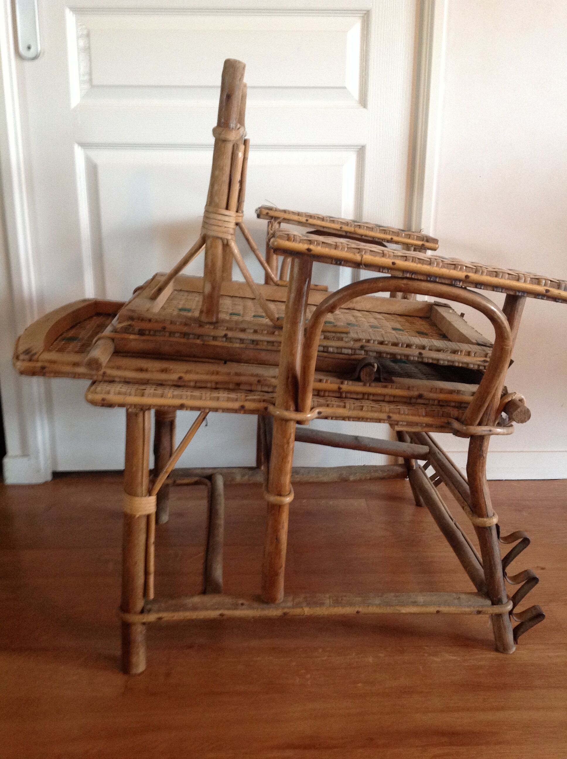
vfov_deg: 52.7
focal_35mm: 35
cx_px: 284
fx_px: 766
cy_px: 380
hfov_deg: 40.6
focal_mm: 4.28
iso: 200
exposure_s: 1/15
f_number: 2.4
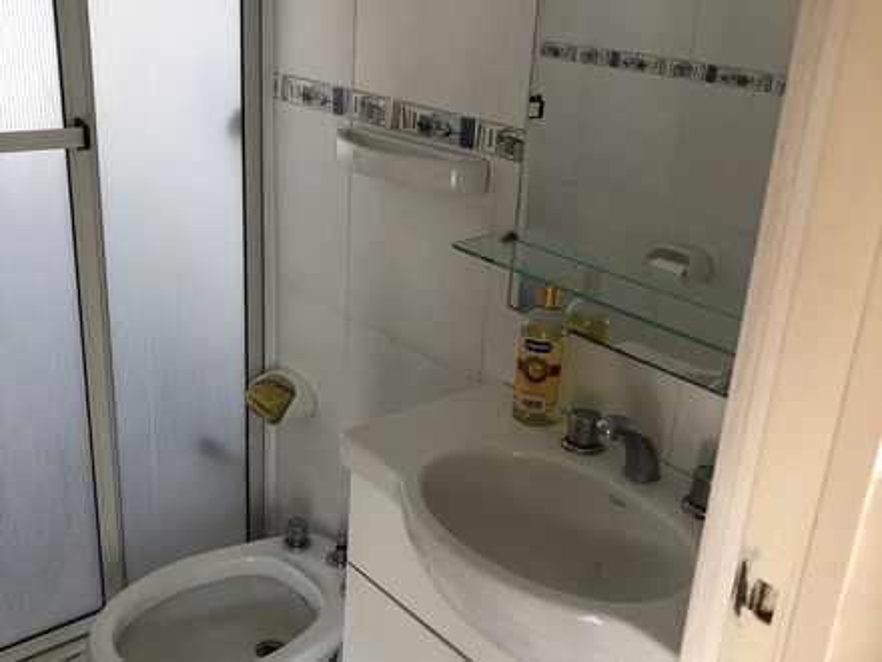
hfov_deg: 63.4
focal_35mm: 28
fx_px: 713
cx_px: 441
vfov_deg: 49.7
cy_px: 331
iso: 25
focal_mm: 4
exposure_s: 1/30
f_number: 1.8
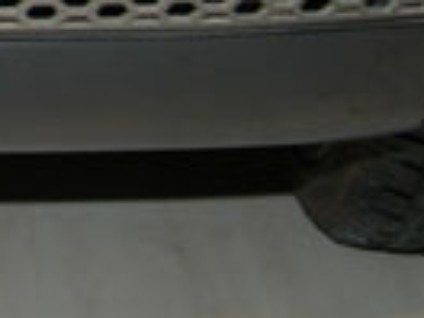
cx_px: -393
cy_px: -289
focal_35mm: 177
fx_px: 2168
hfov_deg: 10.4
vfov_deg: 8.0
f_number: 5
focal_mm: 24
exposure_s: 1/60
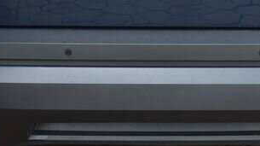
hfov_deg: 13.8
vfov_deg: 7.7
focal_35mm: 155
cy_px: -50
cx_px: 184
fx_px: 1068
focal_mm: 44
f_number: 8
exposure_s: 1/250
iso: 500
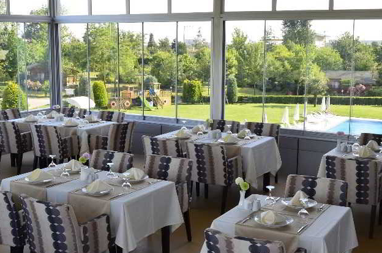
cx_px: 179
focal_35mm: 50
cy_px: 124
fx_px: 529
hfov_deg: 39.7
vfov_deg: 26.9
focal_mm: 26
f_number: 13
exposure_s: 1/30
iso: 200
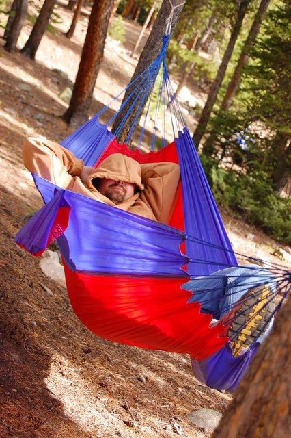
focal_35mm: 82
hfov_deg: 16.5
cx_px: 146
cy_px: 219
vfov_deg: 24.6
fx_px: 1001
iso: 400
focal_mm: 55
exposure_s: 1/160
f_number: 6.3
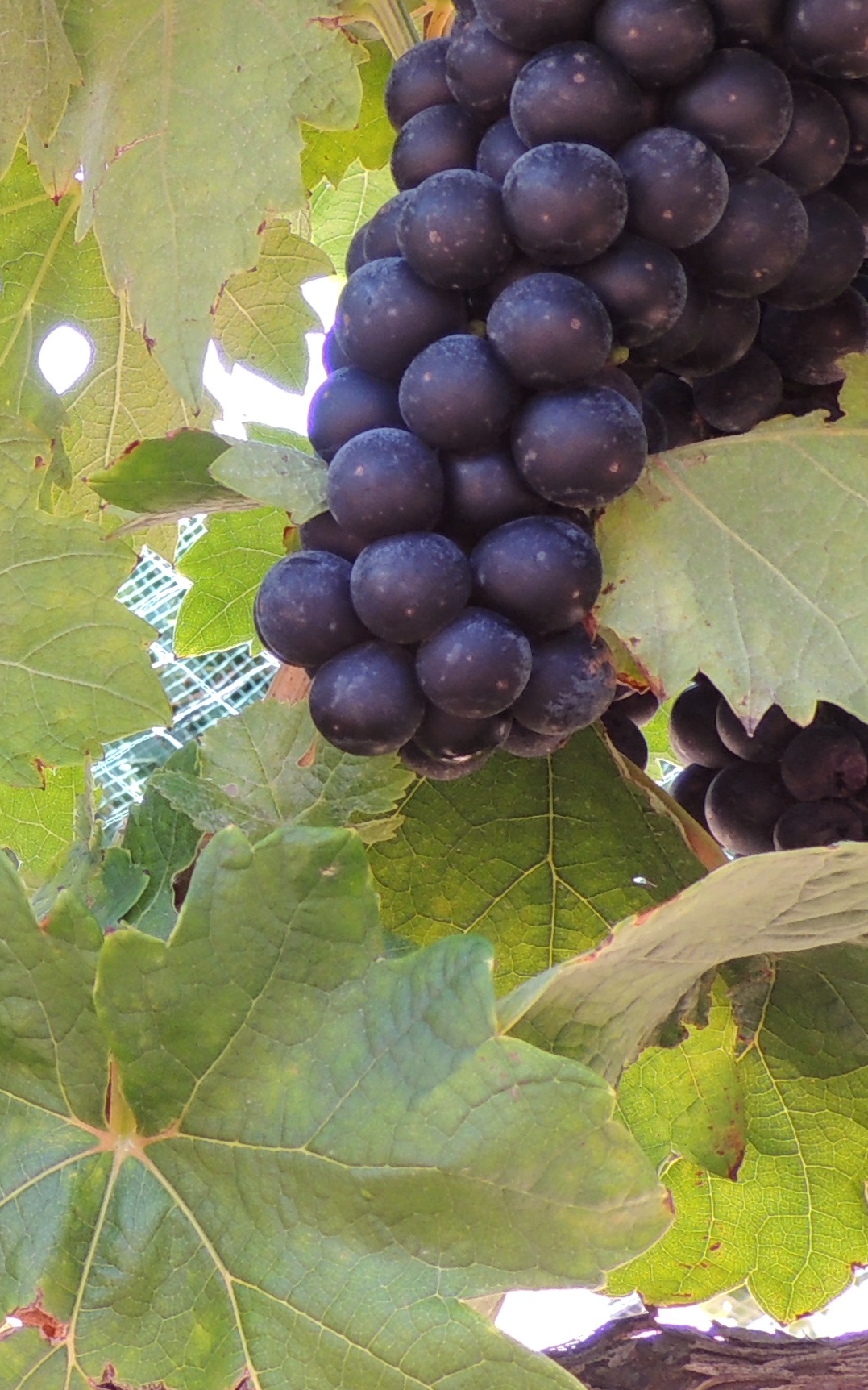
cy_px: 658
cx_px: -236
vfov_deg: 30.2
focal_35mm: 68
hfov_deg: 18.0
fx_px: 2575
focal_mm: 4.3
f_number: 3
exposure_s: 1/60
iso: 100
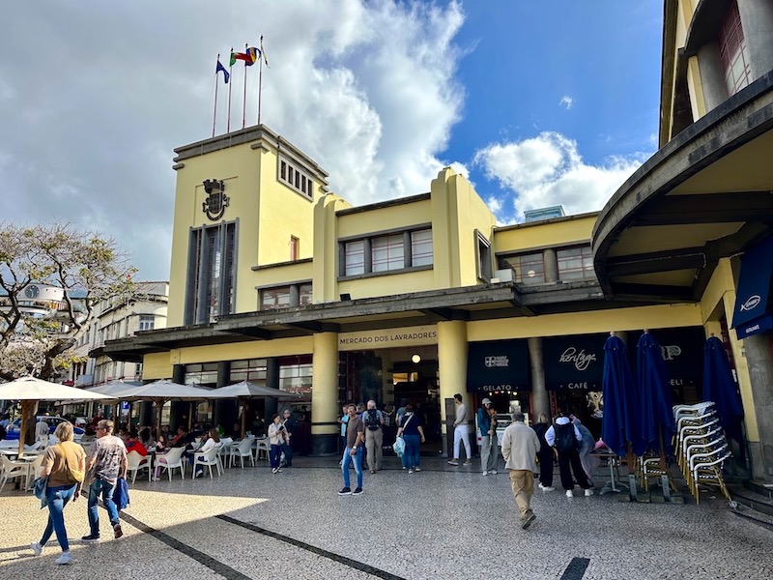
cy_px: 290
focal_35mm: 24
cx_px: 386
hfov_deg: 71.6
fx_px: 536
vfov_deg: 56.8
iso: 80
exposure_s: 1/5000
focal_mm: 6.86
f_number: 1.78
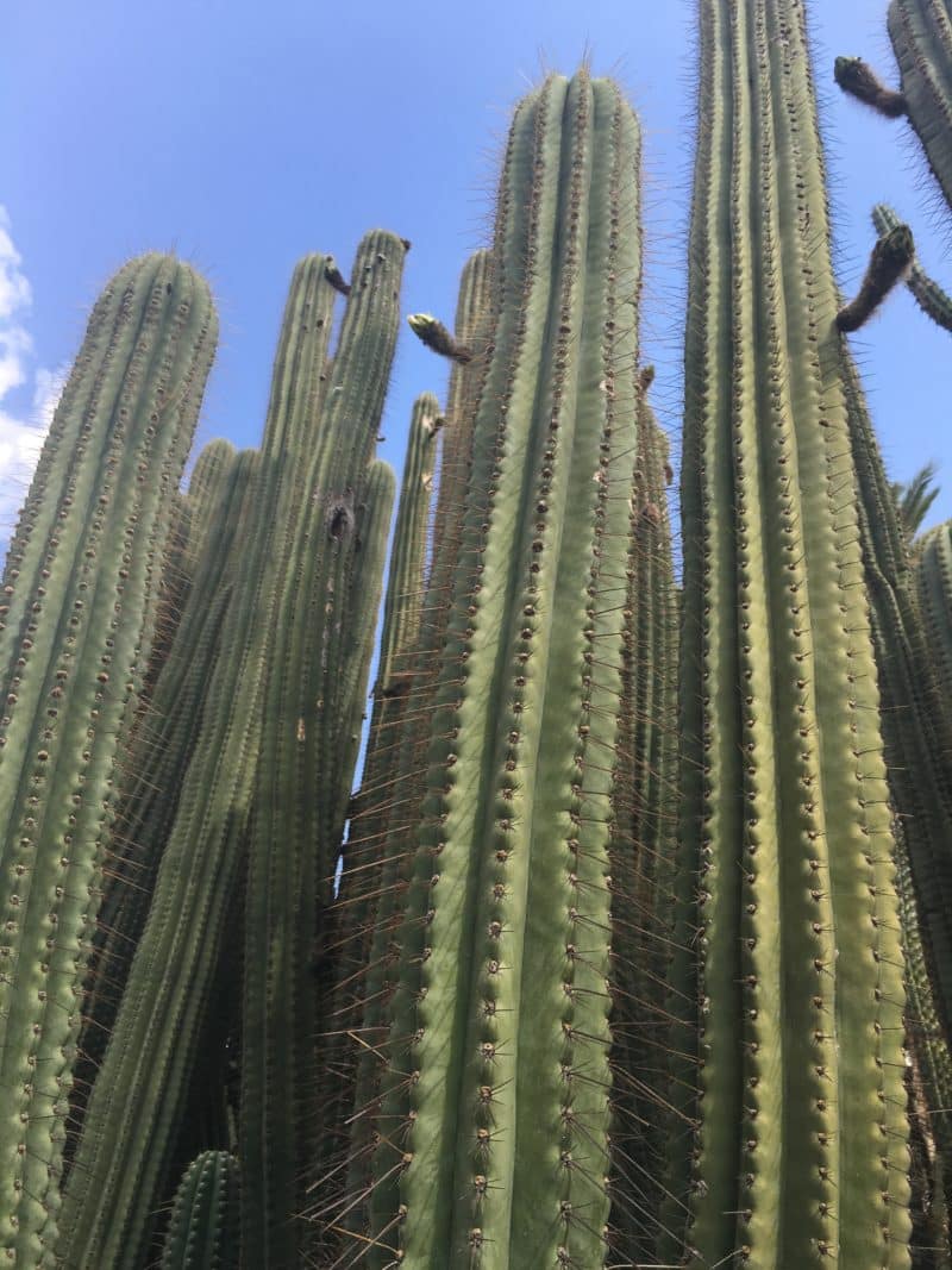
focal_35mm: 29
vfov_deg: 61.7
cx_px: 476
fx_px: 1064
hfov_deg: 48.2
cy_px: 635
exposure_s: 1/663
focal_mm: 4.15
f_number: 2.2
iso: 25
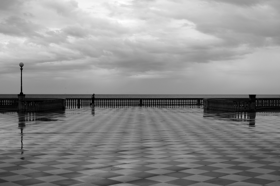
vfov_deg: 25.8
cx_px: 140
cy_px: 93
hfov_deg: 37.9
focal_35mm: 52
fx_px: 408
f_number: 16
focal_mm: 35
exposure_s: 1/25
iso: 100
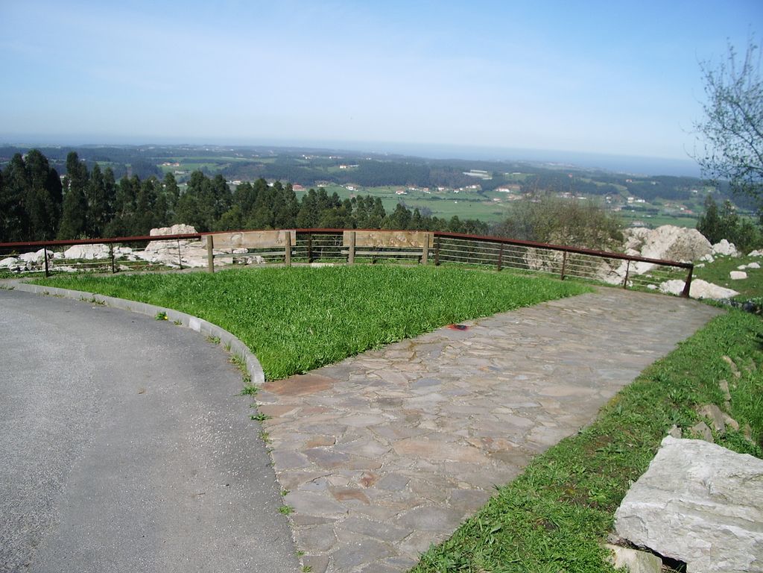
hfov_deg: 52.6
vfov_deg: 40.7
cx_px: 382
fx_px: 771
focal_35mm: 35
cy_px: 286
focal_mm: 5.8
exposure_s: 1/500
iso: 50
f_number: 4.3
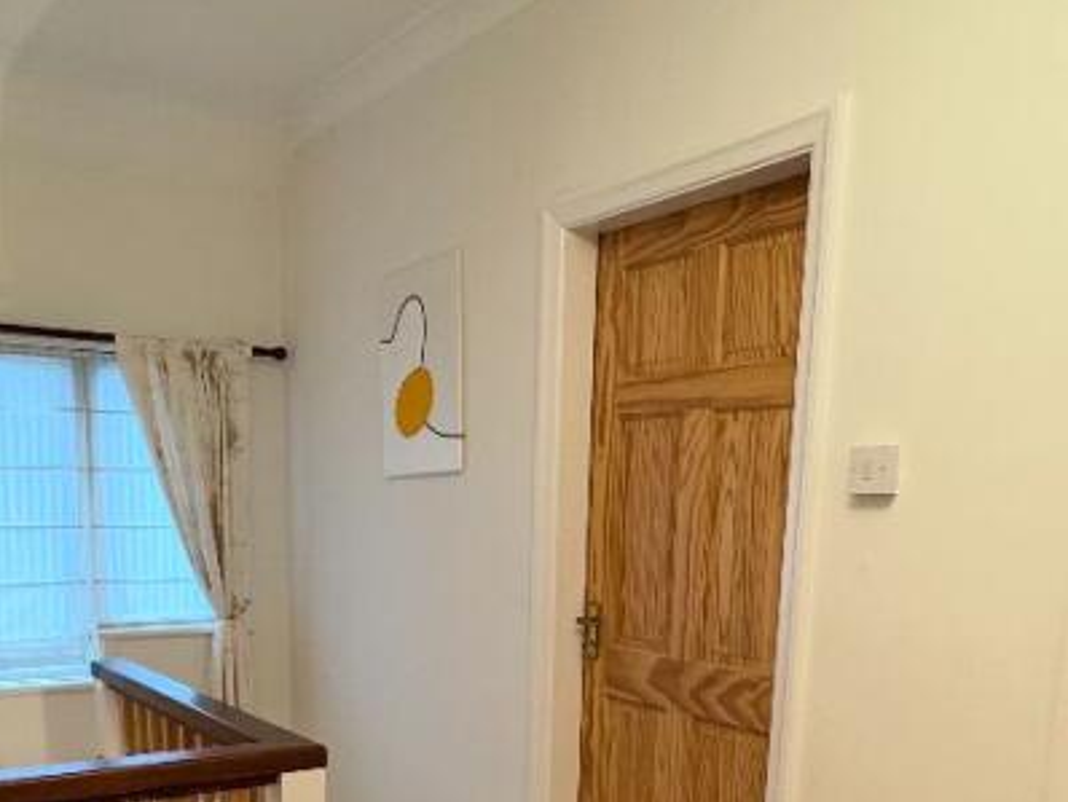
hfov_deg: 51.2
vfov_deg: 36.8
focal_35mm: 36
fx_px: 1111
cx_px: 470
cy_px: 743
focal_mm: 2.22
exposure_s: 1/50
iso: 160
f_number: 2.2
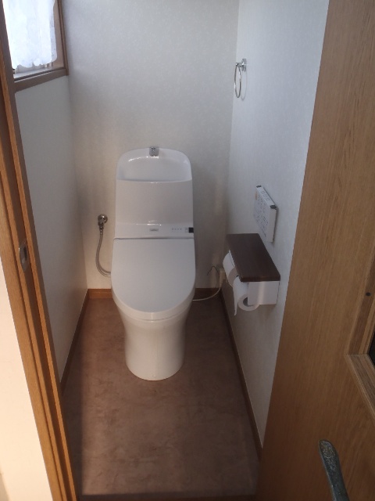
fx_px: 404
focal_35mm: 28
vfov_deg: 63.4
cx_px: 188
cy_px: 250
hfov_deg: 49.7
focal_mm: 5
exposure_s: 1/30
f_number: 3.5
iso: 100
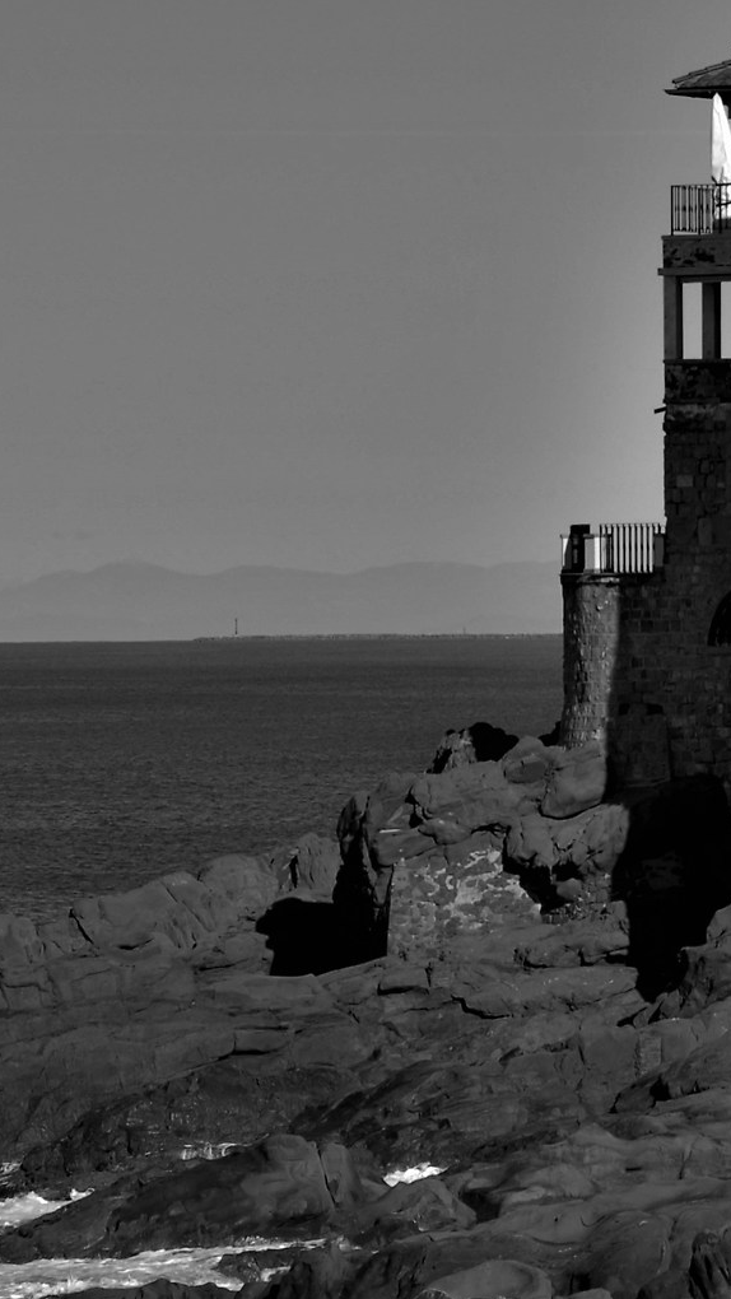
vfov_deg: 8.3
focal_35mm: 259
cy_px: 359
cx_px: 1072
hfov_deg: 4.7
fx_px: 8922
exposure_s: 1/250
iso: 160
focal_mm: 70
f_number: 9
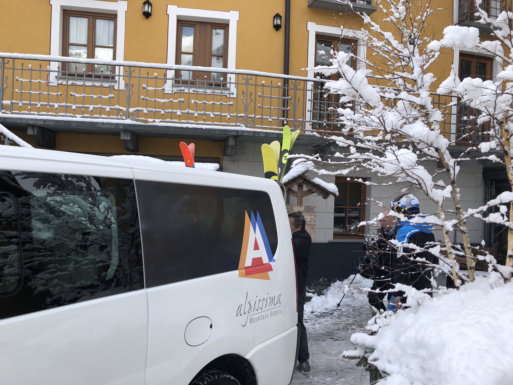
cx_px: 256
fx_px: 415
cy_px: 192
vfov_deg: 49.7
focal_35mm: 28
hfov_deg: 63.4
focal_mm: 3.99
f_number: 1.8
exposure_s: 1/623
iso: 20
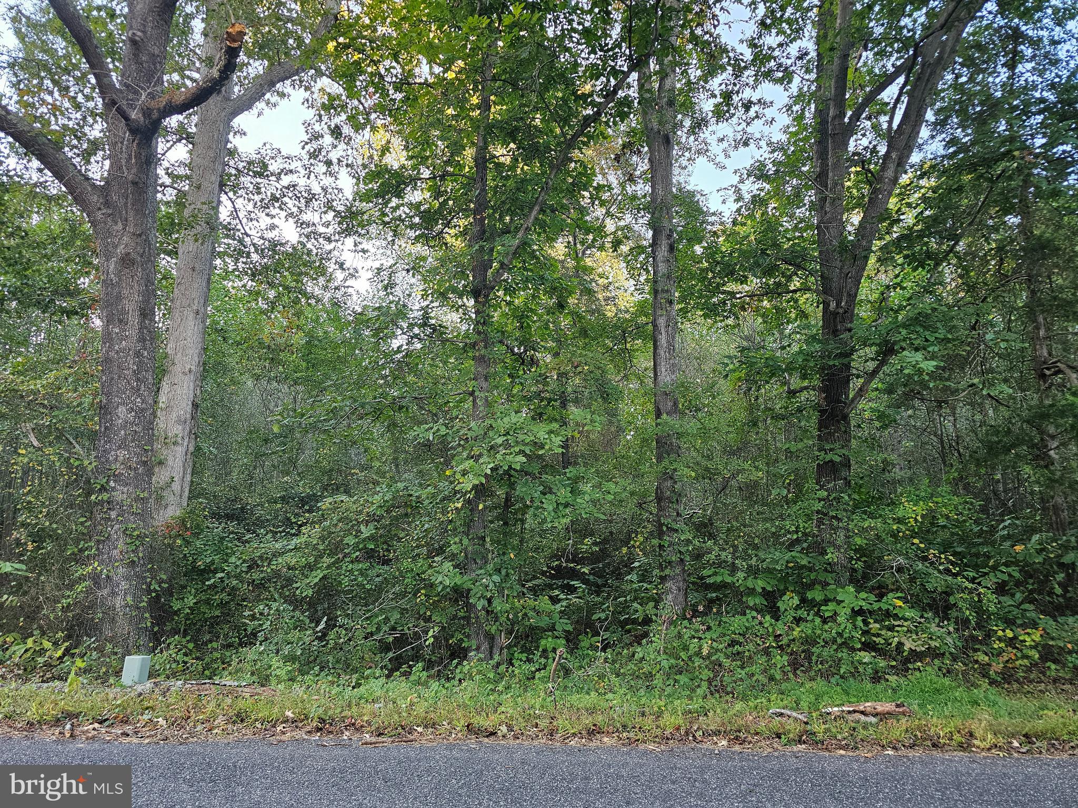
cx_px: 539
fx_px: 716
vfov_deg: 58.9
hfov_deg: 73.9
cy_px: 404
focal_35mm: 23
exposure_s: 1/120
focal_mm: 6.3
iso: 160
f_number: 1.7
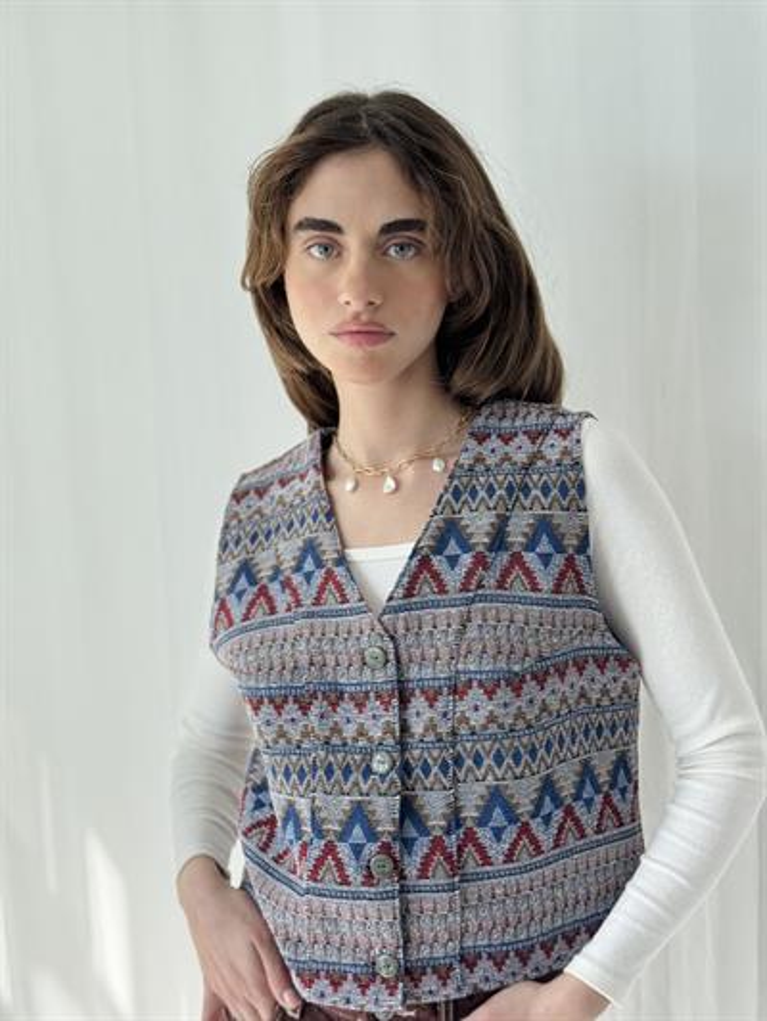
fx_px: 1418
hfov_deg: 30.3
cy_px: 510
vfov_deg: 39.6
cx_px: 384
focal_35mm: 48
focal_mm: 6.76
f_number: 1.78
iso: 64
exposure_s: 1/383
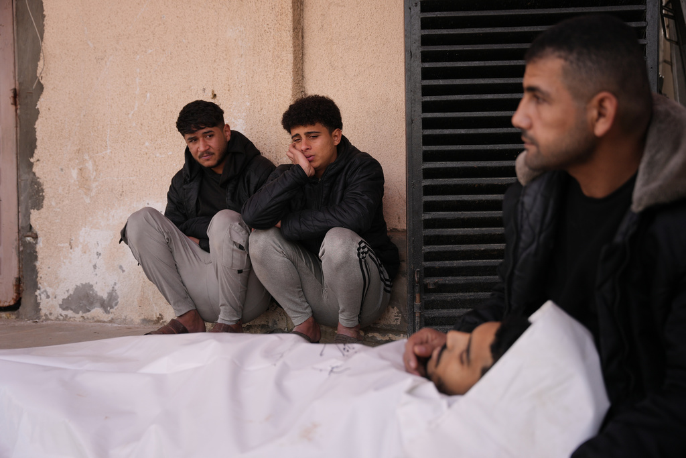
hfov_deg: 49.5
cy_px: 229
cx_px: 343
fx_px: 743
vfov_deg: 34.2
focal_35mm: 39
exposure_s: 1/1000
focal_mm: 39
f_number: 2.8
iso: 200
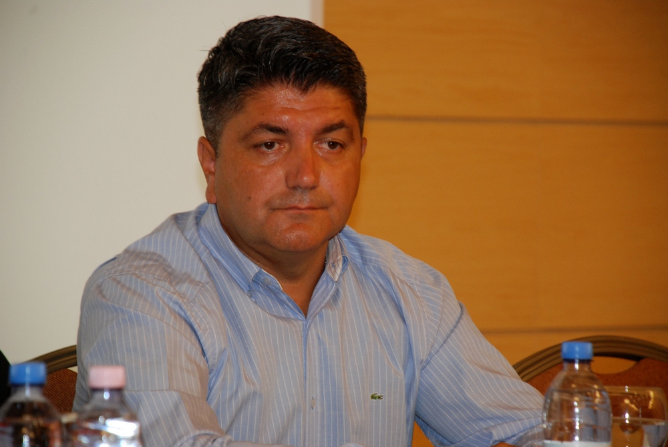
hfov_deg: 11.0
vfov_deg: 7.3
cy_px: 224
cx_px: 334
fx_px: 3483
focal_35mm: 188
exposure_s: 1/60
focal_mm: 125
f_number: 5.6
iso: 800
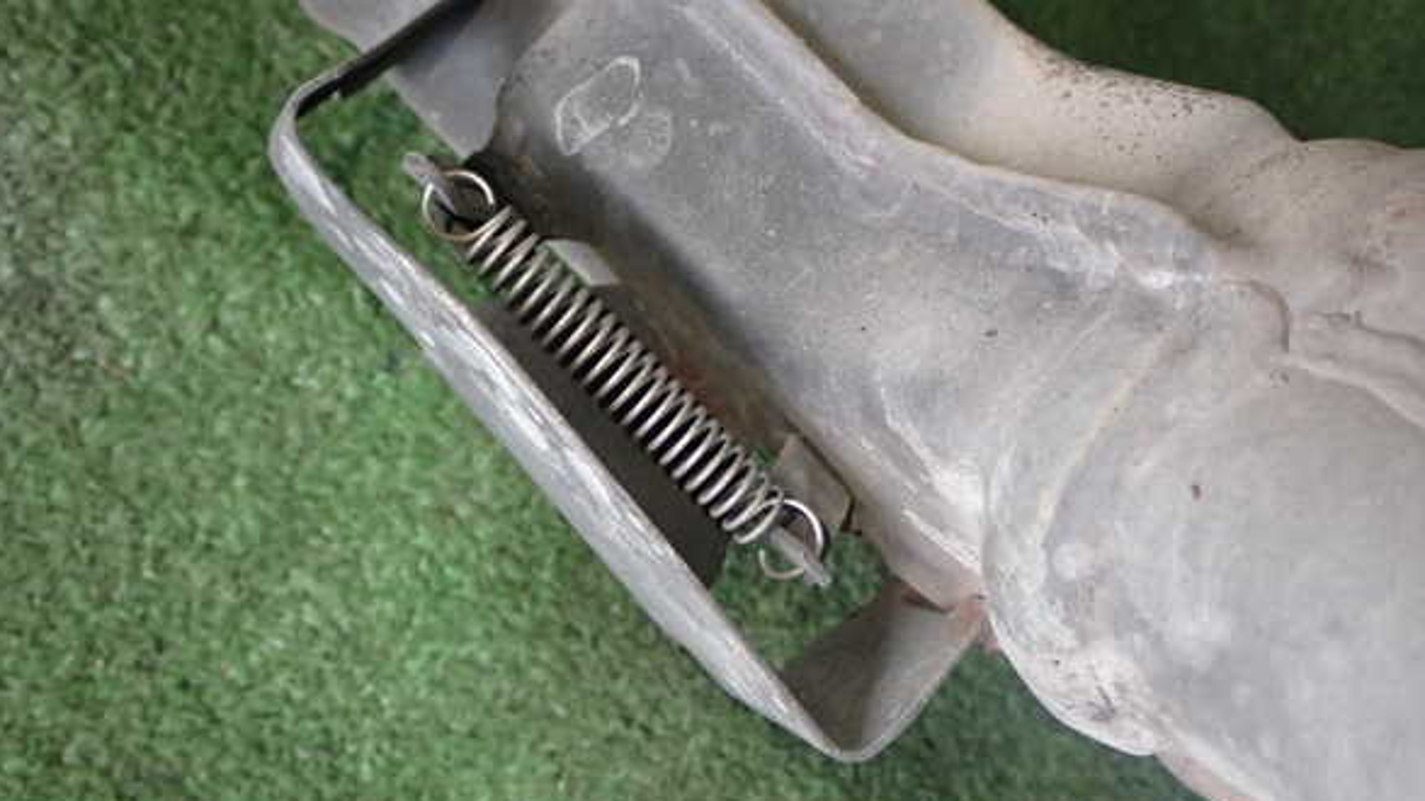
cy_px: 333
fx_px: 1851
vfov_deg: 24.4
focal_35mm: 49
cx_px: 716
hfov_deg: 42.1
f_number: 2.9
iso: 400
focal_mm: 7.84
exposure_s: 1/40
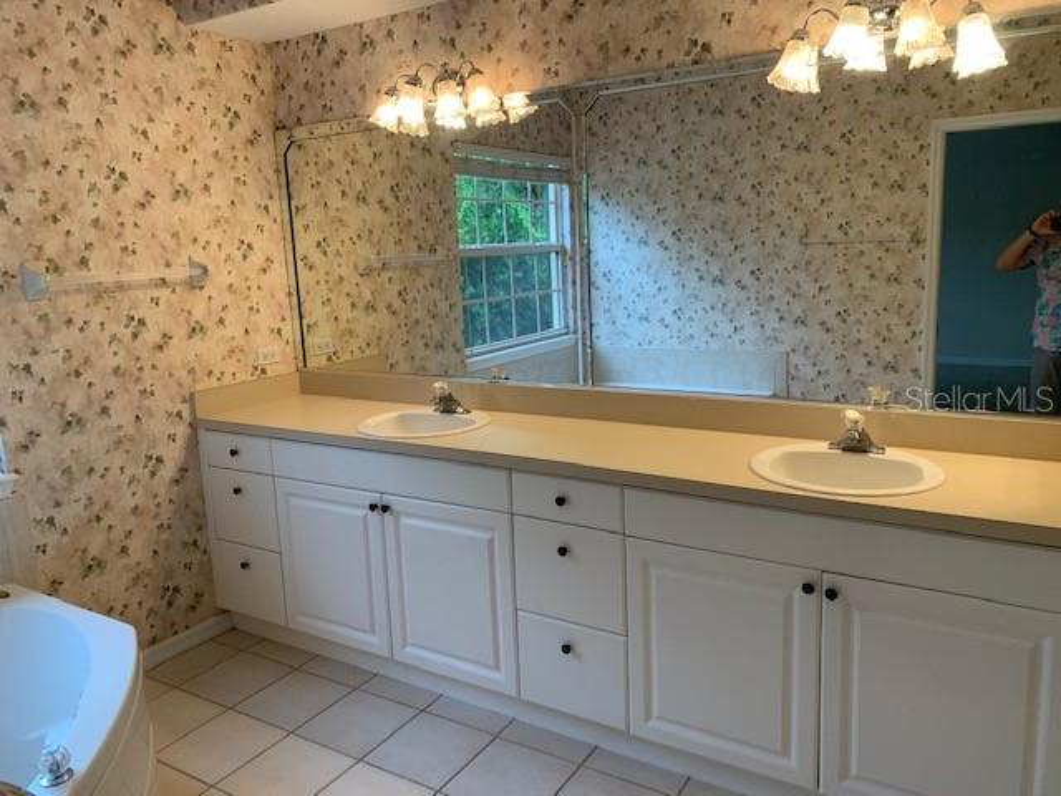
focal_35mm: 26
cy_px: 398
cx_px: 530
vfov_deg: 53.1
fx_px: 797
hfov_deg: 67.3
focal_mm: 4.25
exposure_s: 1/120
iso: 80
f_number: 1.8
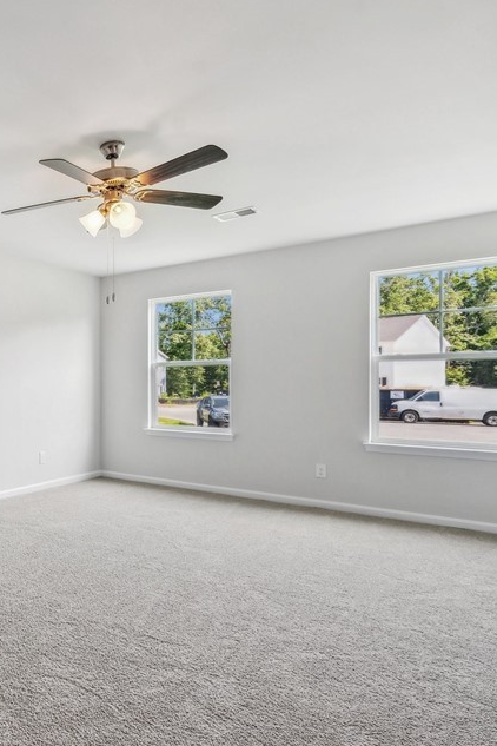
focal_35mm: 24
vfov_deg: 73.7
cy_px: 381
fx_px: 497
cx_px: -35
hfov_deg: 42.9
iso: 160
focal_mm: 14
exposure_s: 1/15
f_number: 7.1
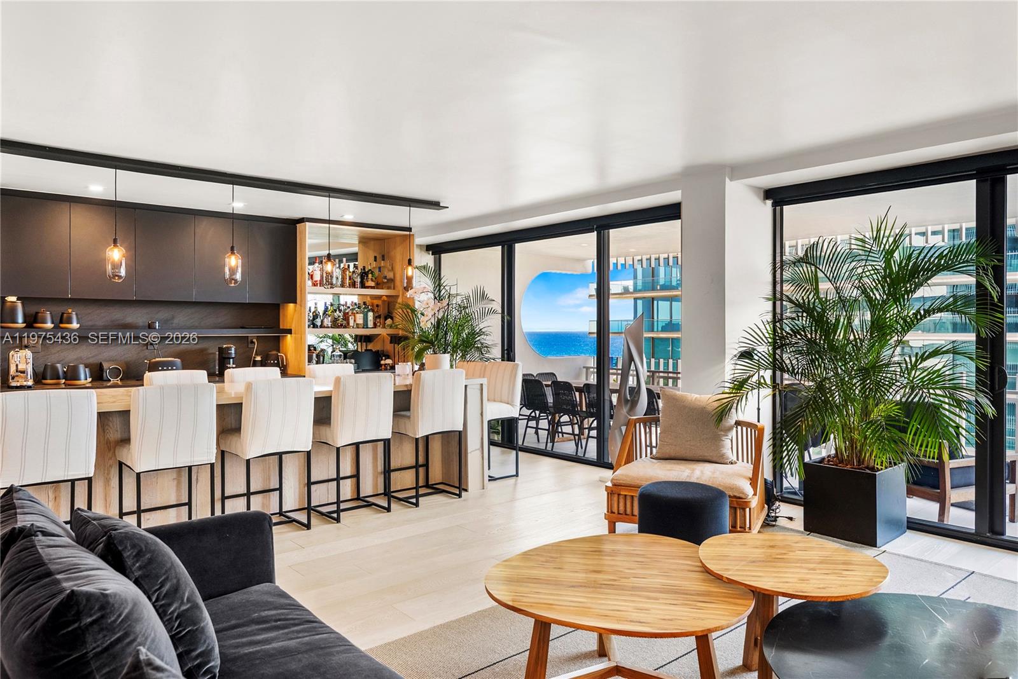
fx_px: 679
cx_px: 509
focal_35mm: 24
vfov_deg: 53.2
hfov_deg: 73.7
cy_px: 340
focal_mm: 24
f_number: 8
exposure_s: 1/100
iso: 400
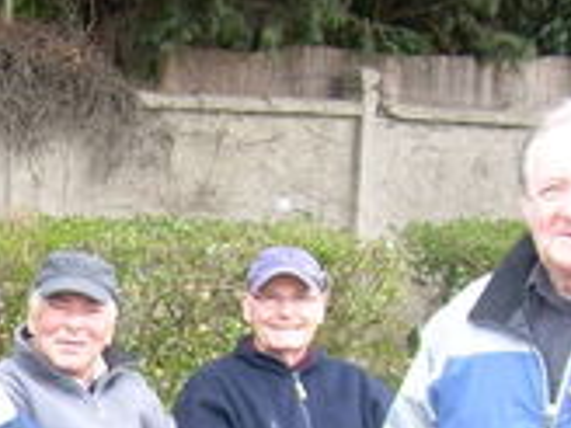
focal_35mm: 111
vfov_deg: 13.1
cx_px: -118
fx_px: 1831
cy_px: 449
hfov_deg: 16.9
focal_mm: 6.3
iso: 50
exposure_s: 1/30
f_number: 2.8
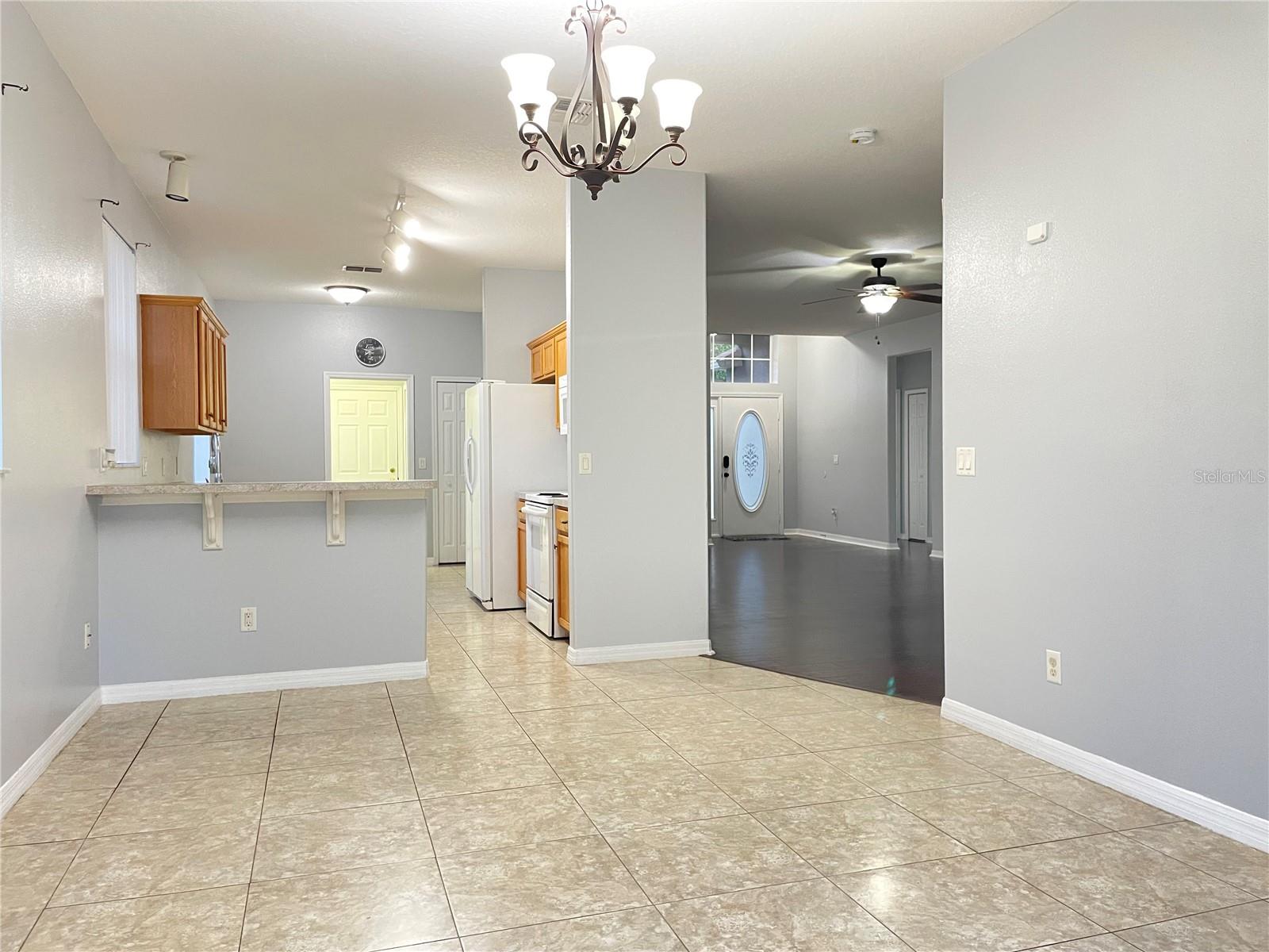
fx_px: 953
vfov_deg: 53.1
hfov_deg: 67.3
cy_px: 476
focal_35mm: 26
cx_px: 634
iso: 500
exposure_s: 1/60
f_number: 1.6
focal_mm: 4.2
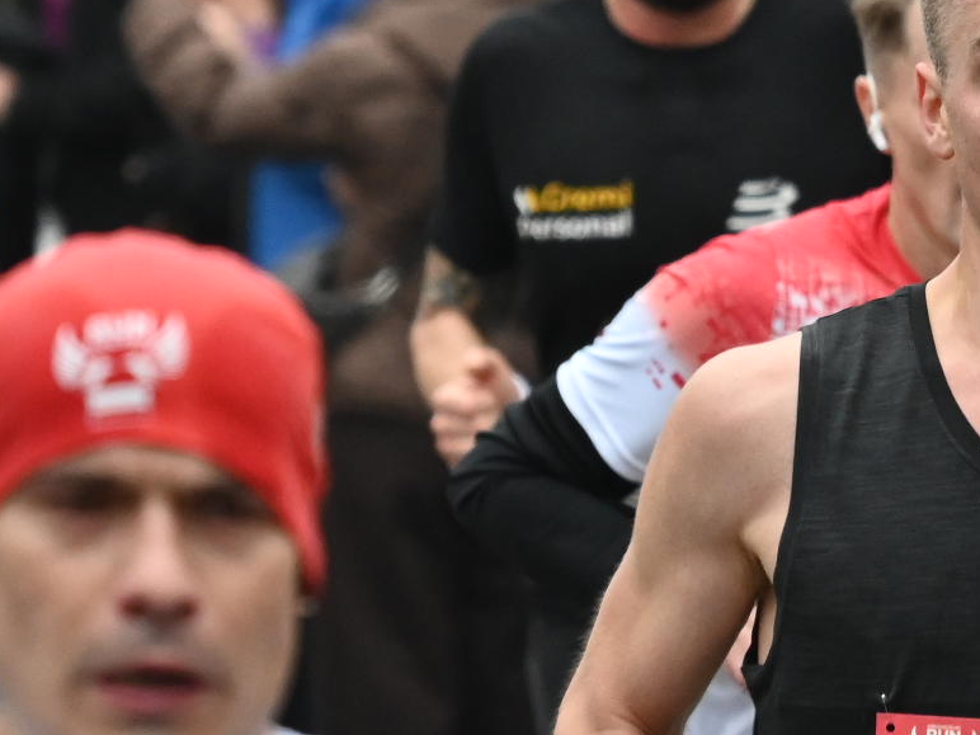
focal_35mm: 1196
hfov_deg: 1.7
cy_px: 208
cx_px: 844
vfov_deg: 1.2
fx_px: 33859
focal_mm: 230
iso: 1600
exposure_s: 1/640
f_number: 6
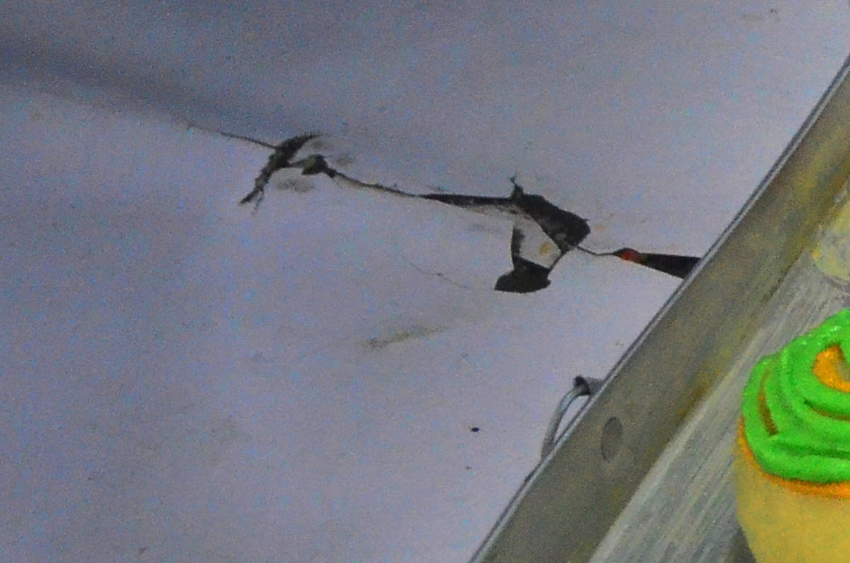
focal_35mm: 190
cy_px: 230
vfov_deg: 7.2
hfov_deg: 10.0
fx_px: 4478
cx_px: 1692
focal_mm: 31
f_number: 5.6
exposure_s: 1/125
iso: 3200
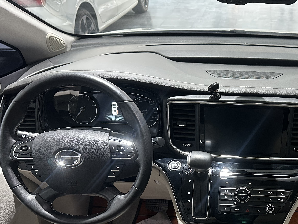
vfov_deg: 33.0
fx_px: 362
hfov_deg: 42.8
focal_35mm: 42
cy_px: 192
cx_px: 237
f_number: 1.78
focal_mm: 6.86
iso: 400
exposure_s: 1/50
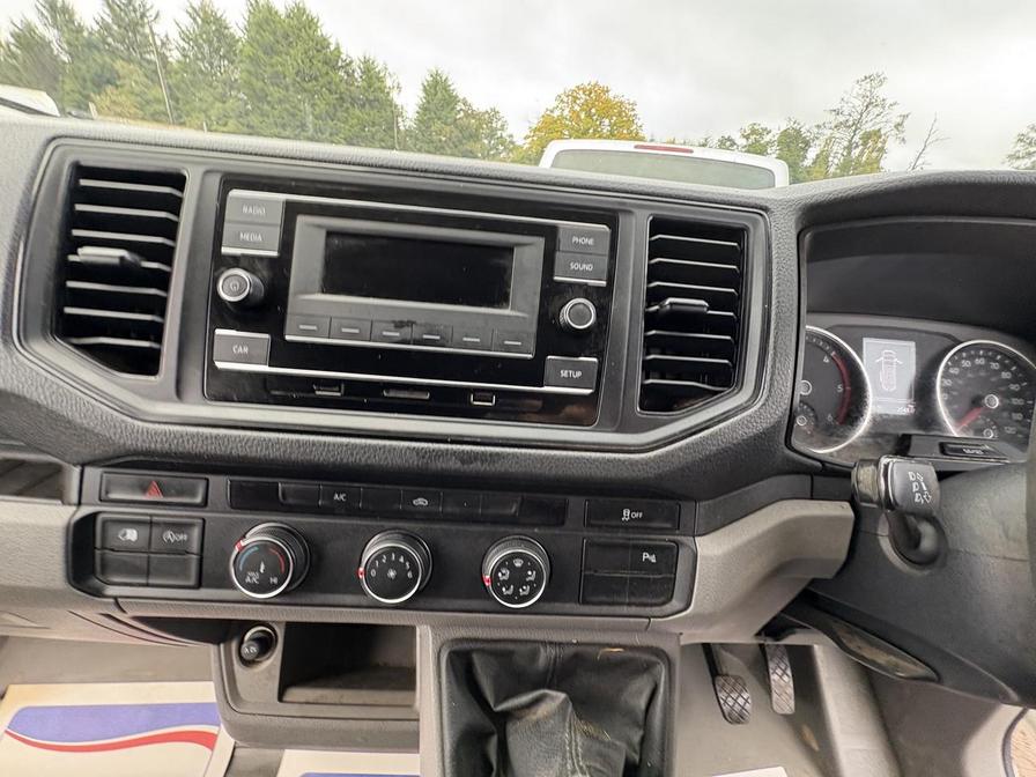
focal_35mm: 14
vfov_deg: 85.7
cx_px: 518
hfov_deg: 102.1
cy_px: 388
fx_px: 419
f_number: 2.2
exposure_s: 1/60
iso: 320
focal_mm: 2.22
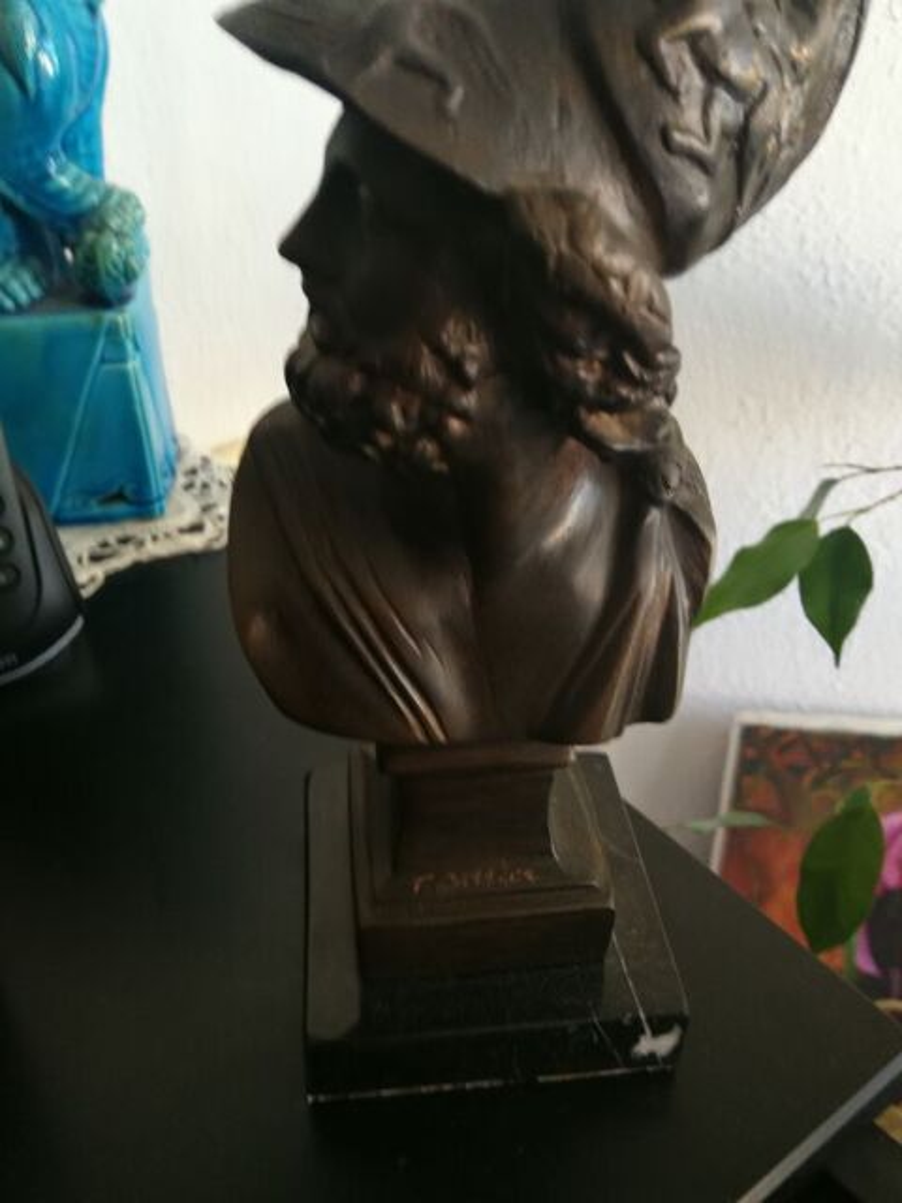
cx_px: 451
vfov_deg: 63.4
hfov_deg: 49.7
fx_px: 973
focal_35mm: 28
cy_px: 602
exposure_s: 1/25
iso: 400
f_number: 2.2
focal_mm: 3.95
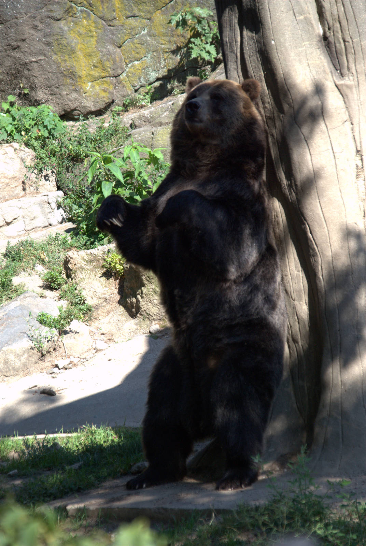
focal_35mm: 202
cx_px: 183
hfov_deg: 6.8
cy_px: 273
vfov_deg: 10.1
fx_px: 3077
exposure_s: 1/500
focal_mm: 135
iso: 640
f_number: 6
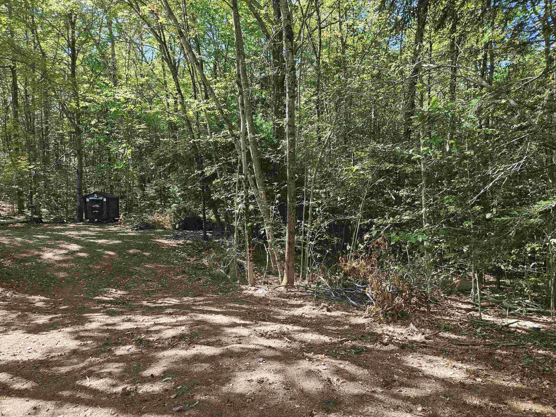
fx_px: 402
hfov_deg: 69.4
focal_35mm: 25
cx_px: 288
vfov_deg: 54.9
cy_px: 218
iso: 32
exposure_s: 1/180
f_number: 1.8
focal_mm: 5.4
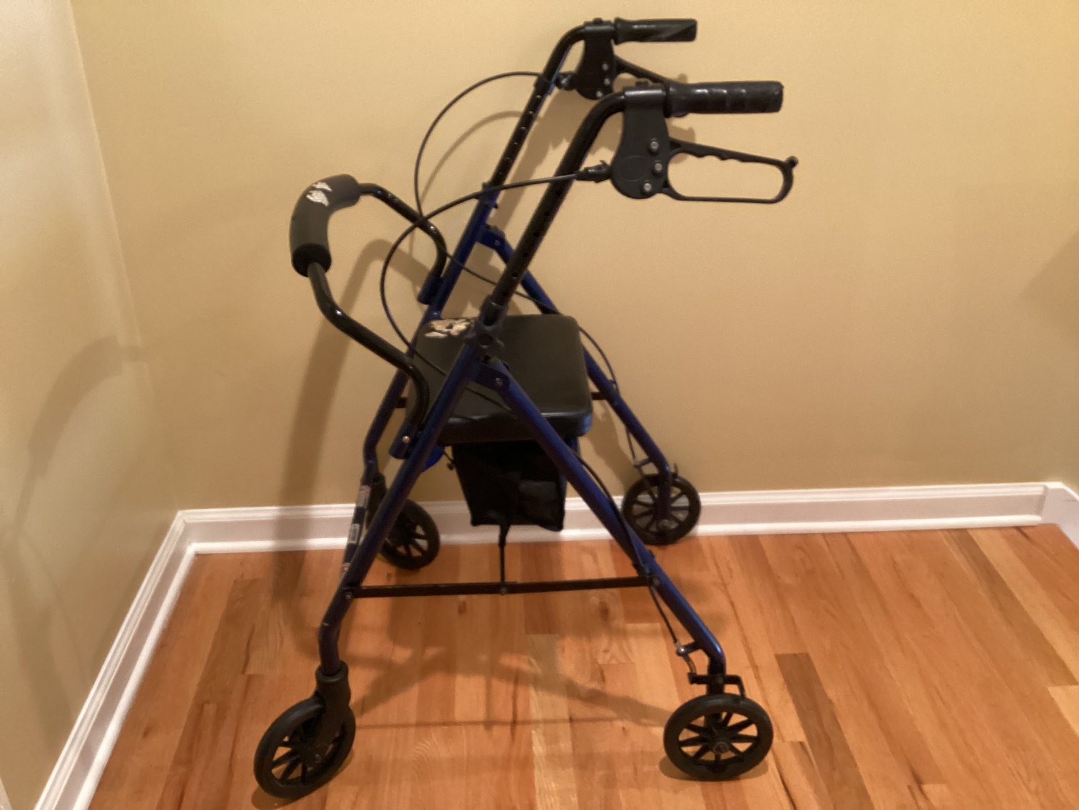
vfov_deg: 45.4
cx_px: 540
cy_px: 405
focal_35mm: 31
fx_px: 966
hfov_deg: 58.3
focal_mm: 3.3
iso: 400
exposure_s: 1/33
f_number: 2.4
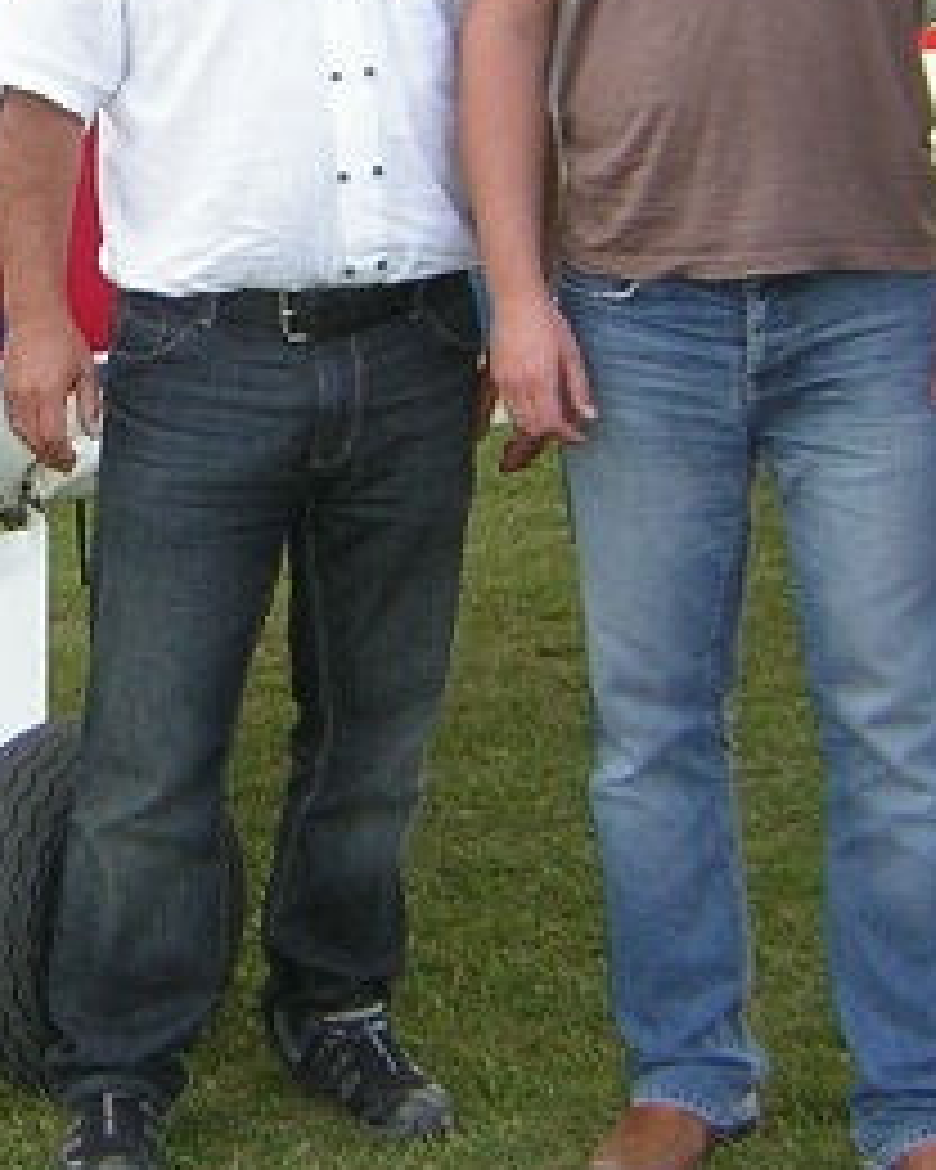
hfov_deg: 14.2
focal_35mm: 108
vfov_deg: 17.7
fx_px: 3740
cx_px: 243
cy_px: 346
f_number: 2.6
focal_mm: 4.7
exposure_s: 1/123
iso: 50
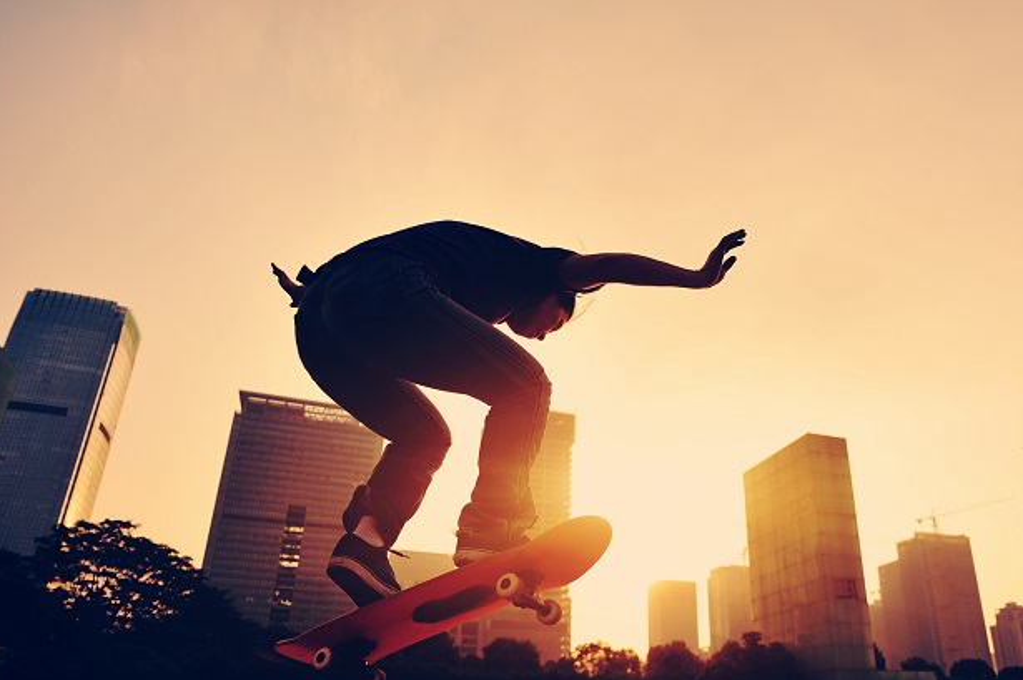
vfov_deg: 49.2
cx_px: 625
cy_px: 411
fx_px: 738
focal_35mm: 26
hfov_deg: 68.6
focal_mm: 20
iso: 200
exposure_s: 1/4000
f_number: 3.2
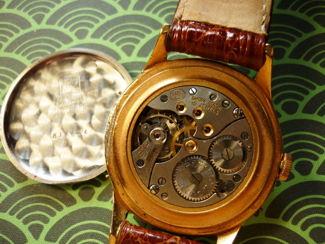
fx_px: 310
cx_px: 162
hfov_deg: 55.4
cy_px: 122
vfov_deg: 42.9
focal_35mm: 33
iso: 160
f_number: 2.8
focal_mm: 5.5
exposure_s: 1/30
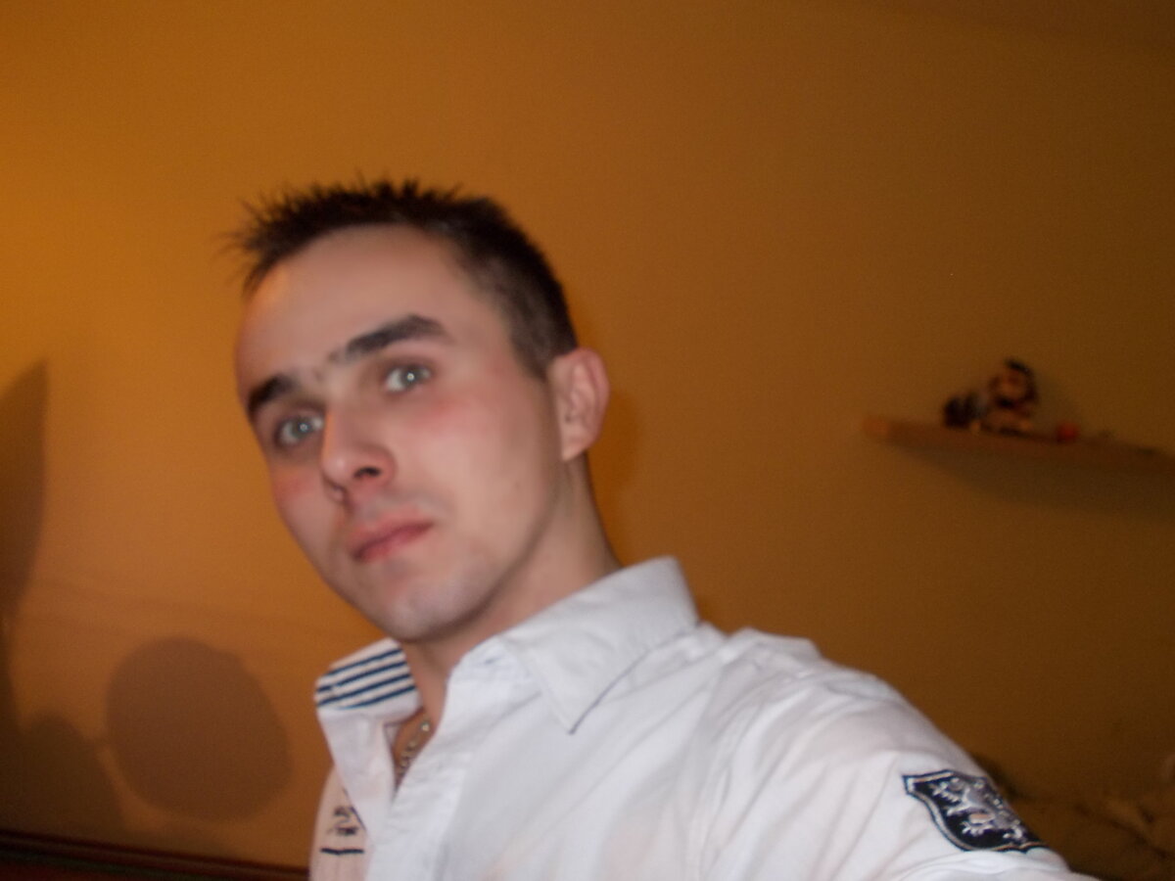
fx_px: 1290
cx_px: 588
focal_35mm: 38
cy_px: 440
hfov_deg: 49.0
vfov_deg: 37.7
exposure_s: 1/4
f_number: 3.1
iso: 200
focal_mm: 5.3
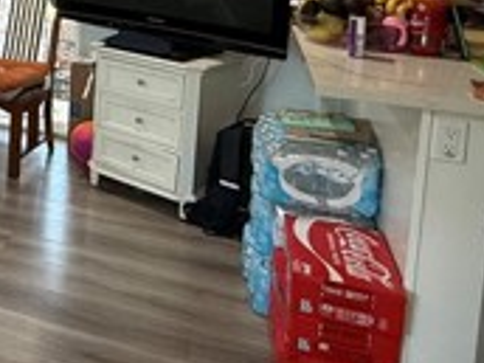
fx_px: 727
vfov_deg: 26.1
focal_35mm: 52
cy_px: -25
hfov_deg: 29.7
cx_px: -141
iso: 320
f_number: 2.2
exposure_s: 1/120
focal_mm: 2.22
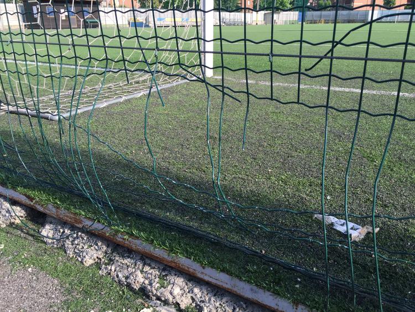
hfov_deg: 61.6
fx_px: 348
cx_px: 208
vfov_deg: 48.3
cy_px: 156
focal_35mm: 29
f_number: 2.2
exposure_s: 1/638
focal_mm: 4.15
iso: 32
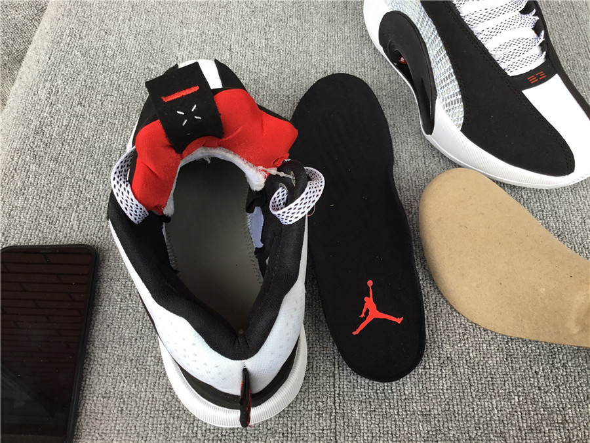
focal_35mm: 31
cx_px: 295
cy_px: 222
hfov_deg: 58.4
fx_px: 528
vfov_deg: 45.4
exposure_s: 1/120
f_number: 2.4
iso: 40
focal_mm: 3.3
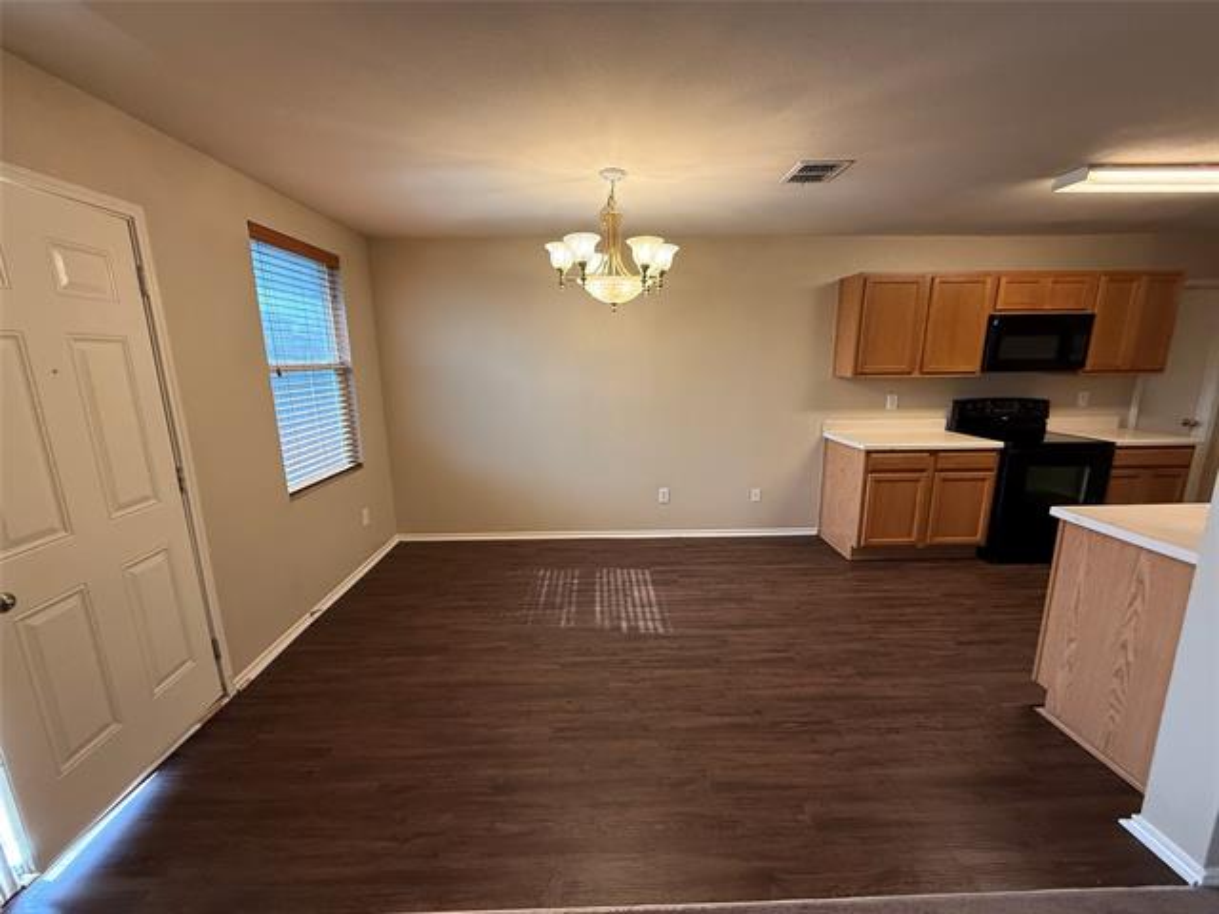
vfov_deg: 85.7
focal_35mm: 14
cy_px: 457
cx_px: 610
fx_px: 493
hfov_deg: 102.1
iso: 320
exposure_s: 1/120
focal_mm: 2.22
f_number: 2.2
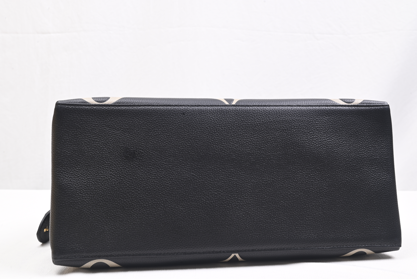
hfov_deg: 48.4
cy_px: 140
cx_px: 208
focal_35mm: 40
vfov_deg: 33.4
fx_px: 463
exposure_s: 1/2
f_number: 16
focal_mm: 40
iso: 160
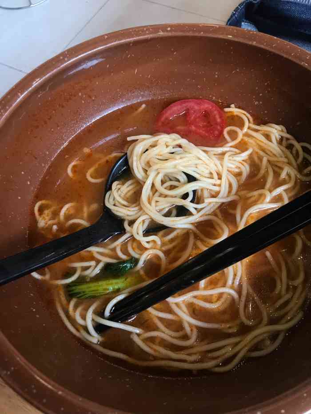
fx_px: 335
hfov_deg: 49.8
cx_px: 156
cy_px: 207
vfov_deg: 63.4
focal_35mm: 28
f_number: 1.8
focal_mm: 3.99
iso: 40
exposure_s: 1/20
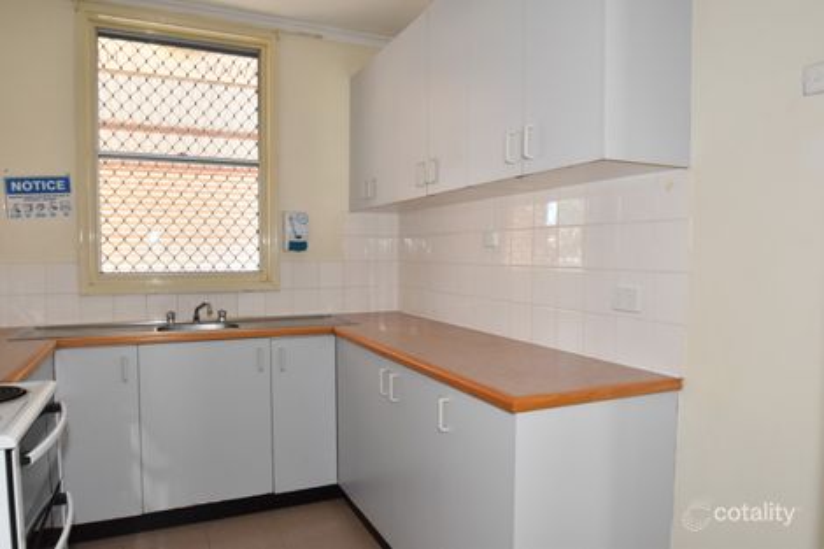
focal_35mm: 24
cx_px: 412
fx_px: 549
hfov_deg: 73.8
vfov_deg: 53.1
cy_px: 274
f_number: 4
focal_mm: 16
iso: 1100
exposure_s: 1/125
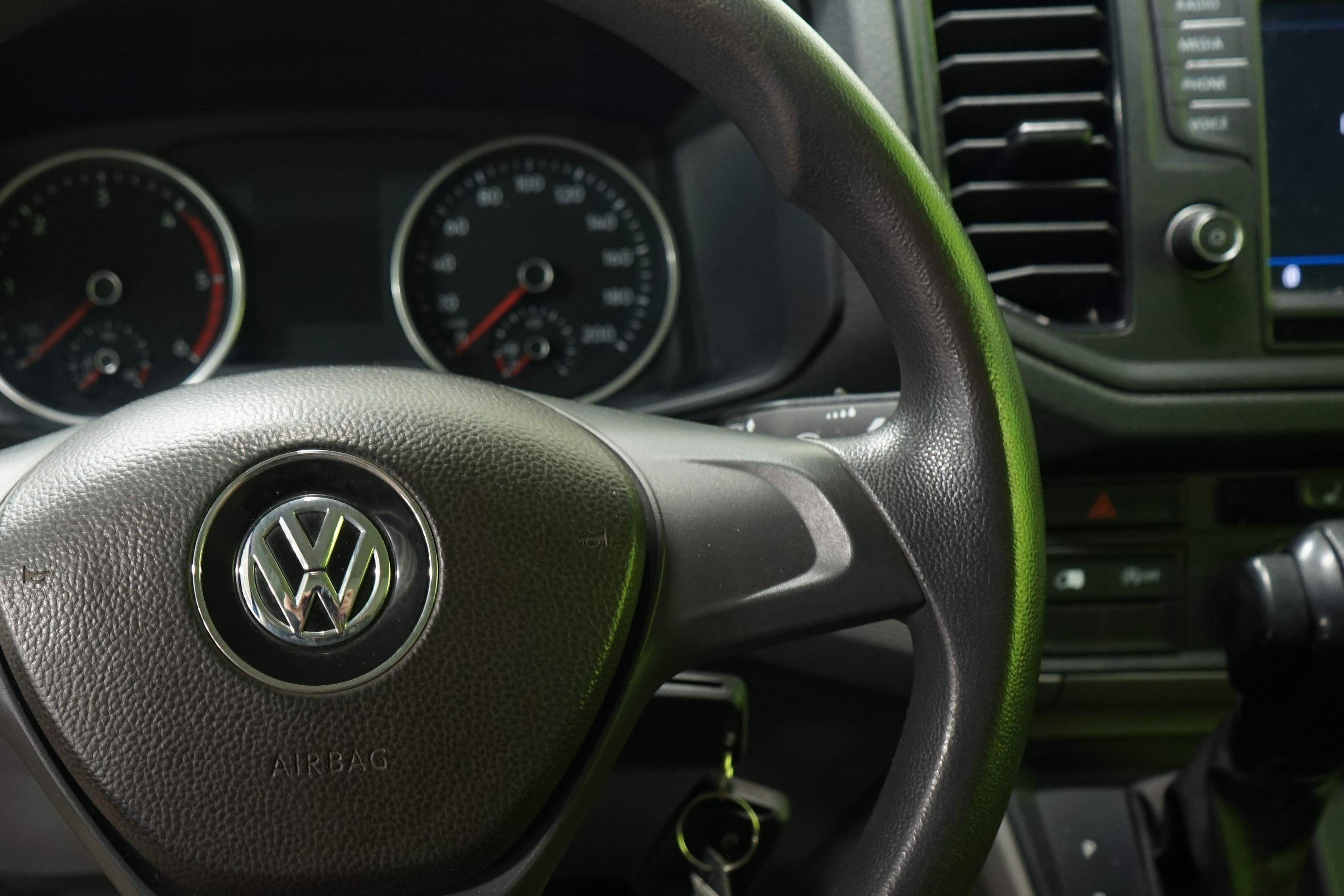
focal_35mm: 45
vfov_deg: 29.8
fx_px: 1680
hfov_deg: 42.4
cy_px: 519
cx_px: 350
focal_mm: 29
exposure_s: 1/6
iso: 800
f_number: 5
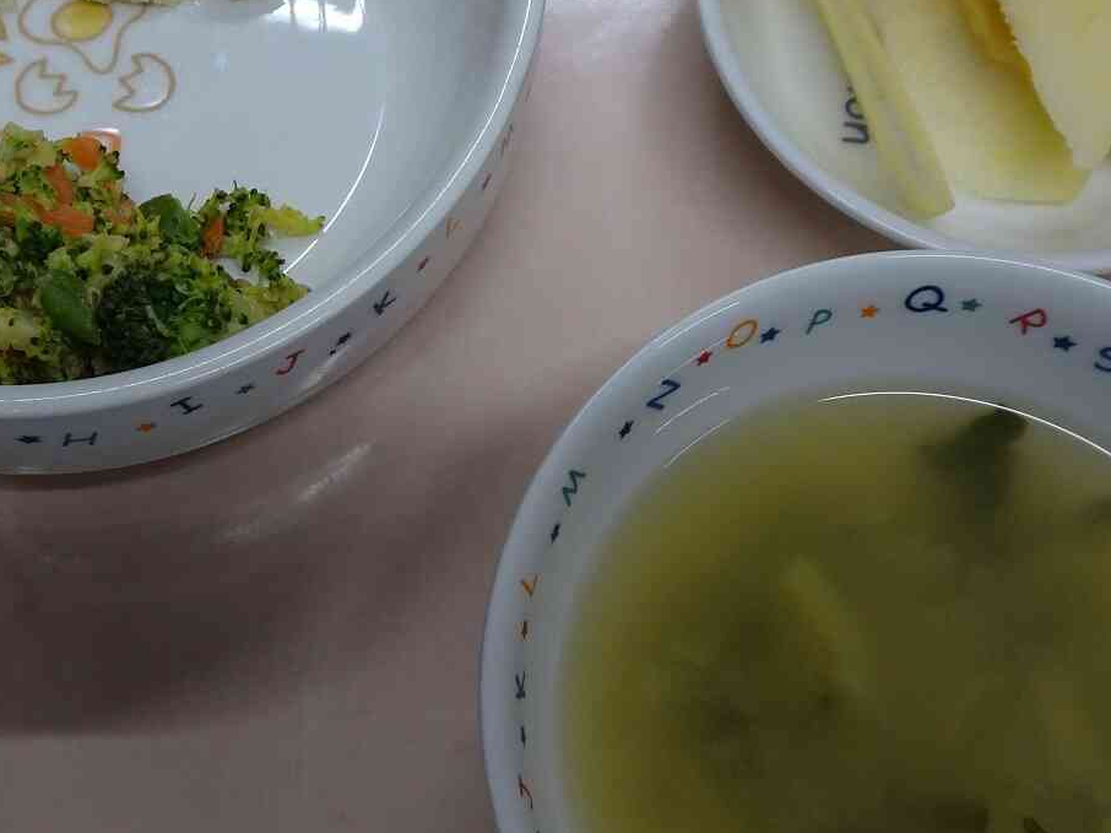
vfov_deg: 27.5
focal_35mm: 53
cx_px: 318
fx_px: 1701
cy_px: 463
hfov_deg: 35.6
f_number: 3.5
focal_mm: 4.1
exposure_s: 1/50
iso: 80
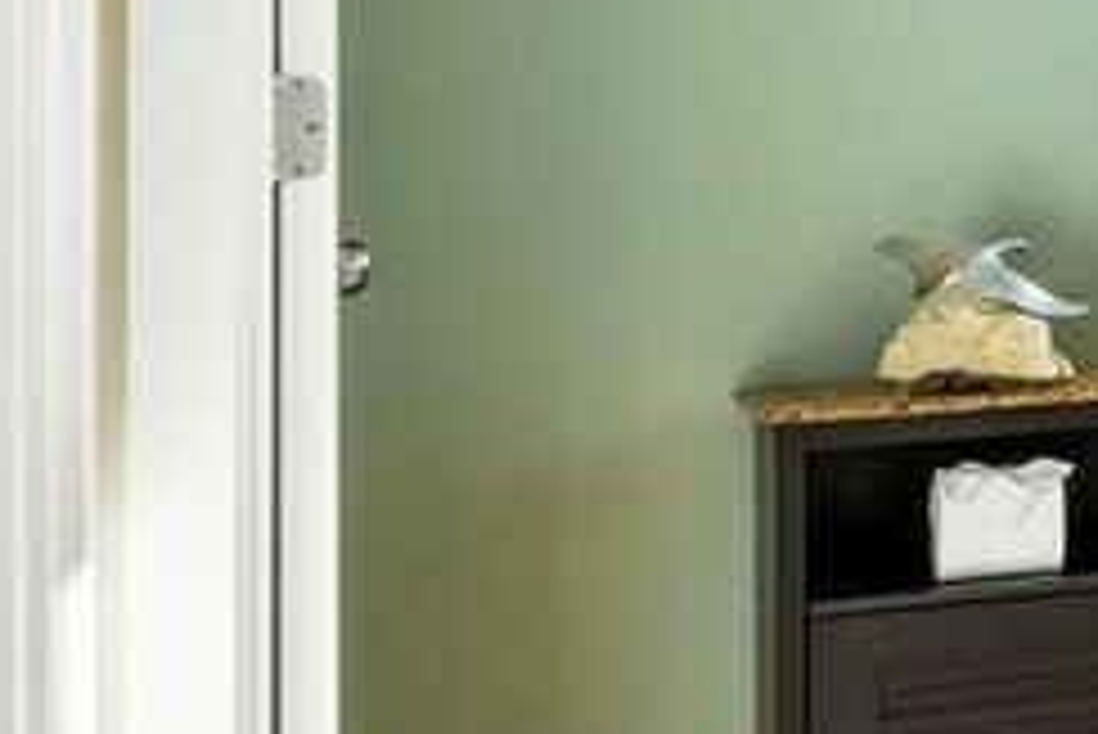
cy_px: 23
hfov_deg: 11.0
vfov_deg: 12.2
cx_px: 3357
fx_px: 3387
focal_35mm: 111
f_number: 9
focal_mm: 16
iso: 400
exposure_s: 1/2000
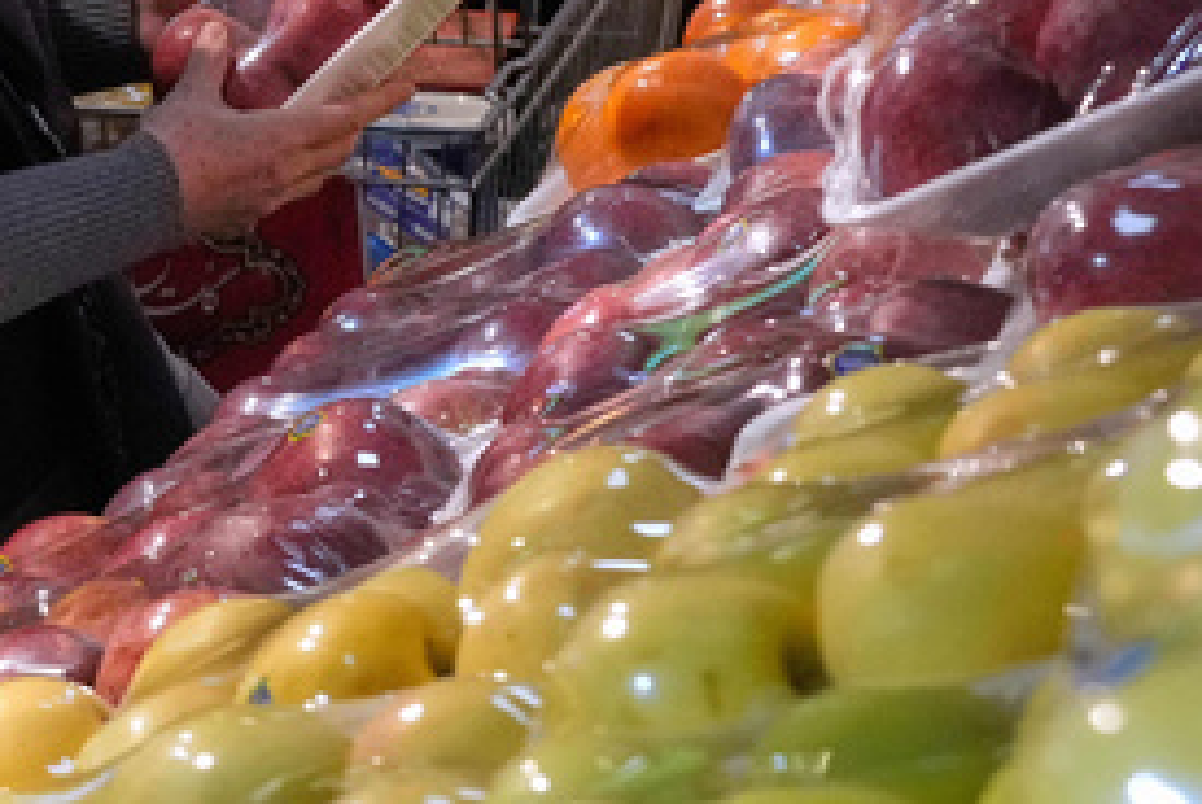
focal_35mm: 119
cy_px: 238
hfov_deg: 16.1
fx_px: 3977
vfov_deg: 11.5
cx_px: -437
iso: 4000
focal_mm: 32
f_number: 5
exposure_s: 1/1000
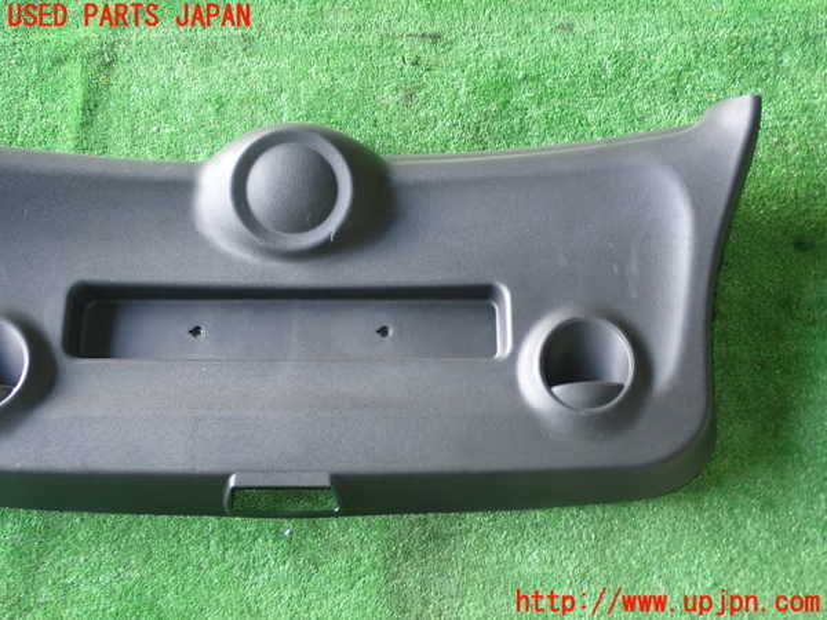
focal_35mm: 41
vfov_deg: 35.1
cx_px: 414
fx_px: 980
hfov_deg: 45.8
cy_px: 310
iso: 400
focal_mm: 7.31
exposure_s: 1/40
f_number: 2.8
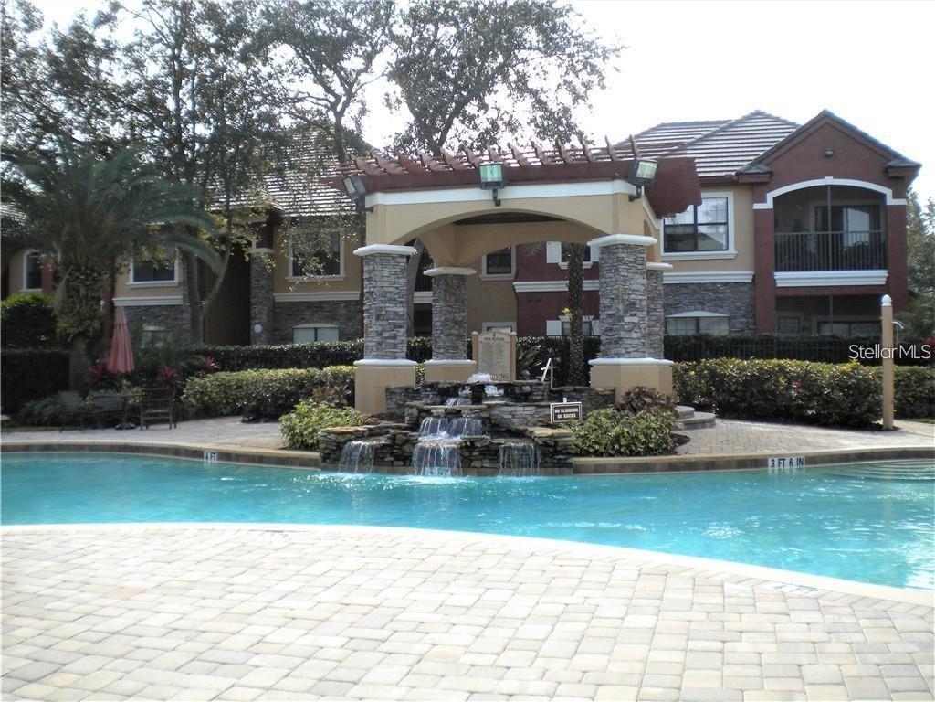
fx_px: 945
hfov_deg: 52.6
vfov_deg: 40.7
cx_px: 468
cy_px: 351
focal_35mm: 35
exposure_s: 1/270
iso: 113
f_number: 4.6
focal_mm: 6.3
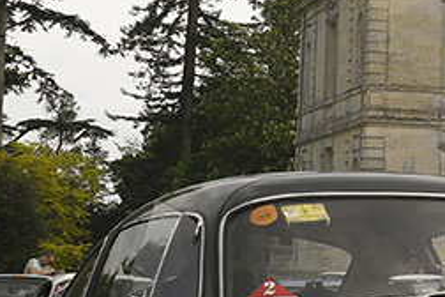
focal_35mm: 122
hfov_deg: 14.5
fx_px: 1508
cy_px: 95
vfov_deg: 11.2
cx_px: 826
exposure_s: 1/200
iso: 100
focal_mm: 16
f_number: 7.1
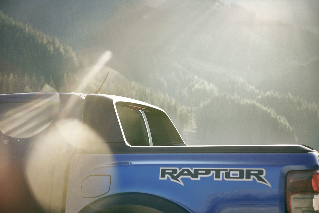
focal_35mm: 50
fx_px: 443
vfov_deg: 27.0
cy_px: 106
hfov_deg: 39.6
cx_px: 160
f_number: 3.2
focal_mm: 50
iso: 80
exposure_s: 1/320
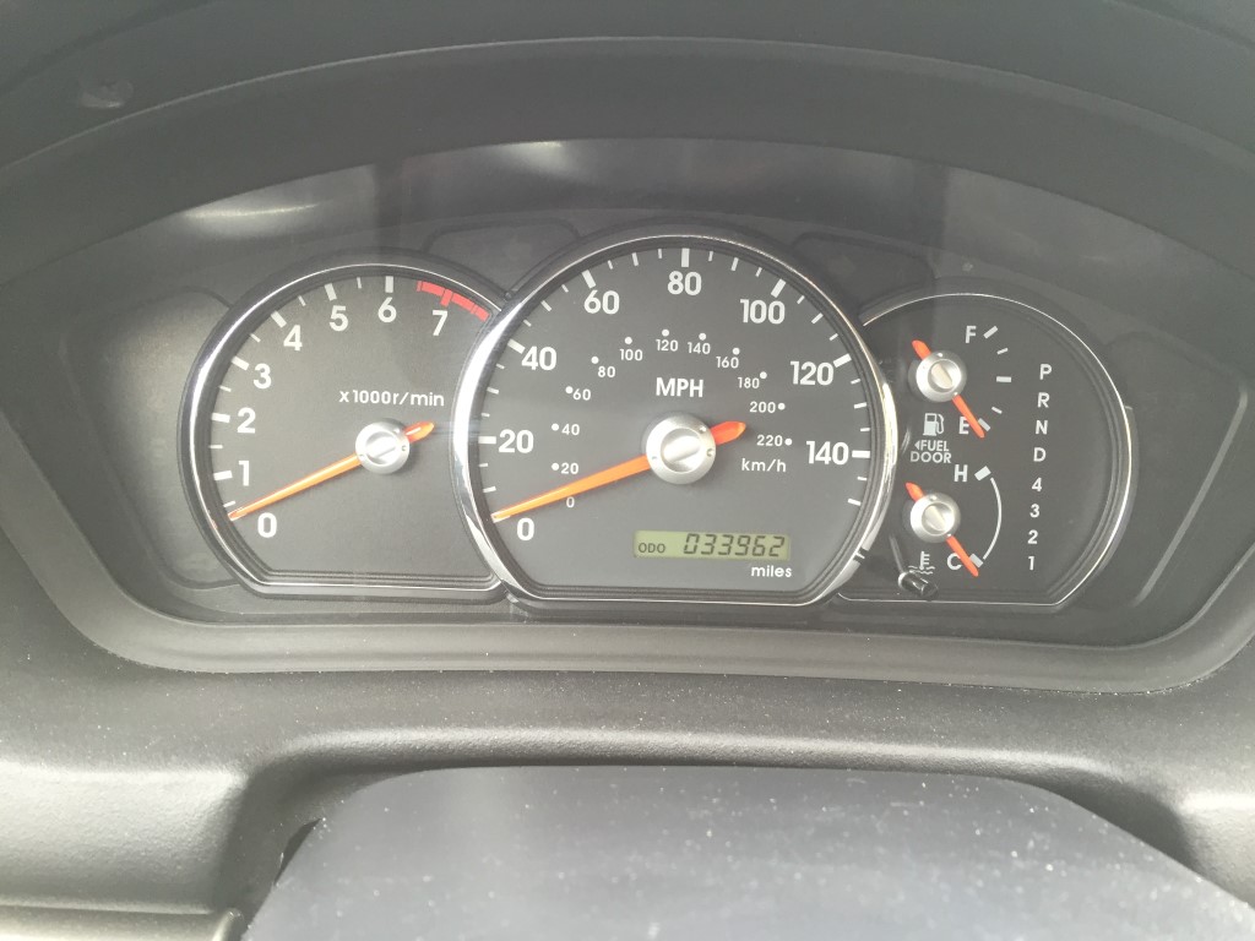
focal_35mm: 29
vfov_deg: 48.2
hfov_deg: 61.7
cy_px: 470
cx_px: 628
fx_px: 1051
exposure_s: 1/30
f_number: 2.2
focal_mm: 4.15
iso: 64
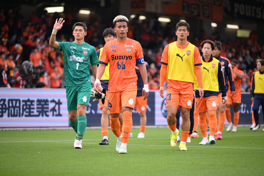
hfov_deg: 11.4
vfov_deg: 7.6
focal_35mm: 180
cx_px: 132
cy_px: 88
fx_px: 1320
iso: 1250
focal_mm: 180
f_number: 2.8
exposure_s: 1/3200
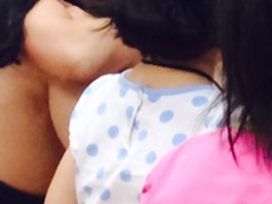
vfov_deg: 7.5
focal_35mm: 196
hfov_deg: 9.0
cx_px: 686
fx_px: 1540
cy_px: -51
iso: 80
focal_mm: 4.12
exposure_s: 1/30
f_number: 2.2
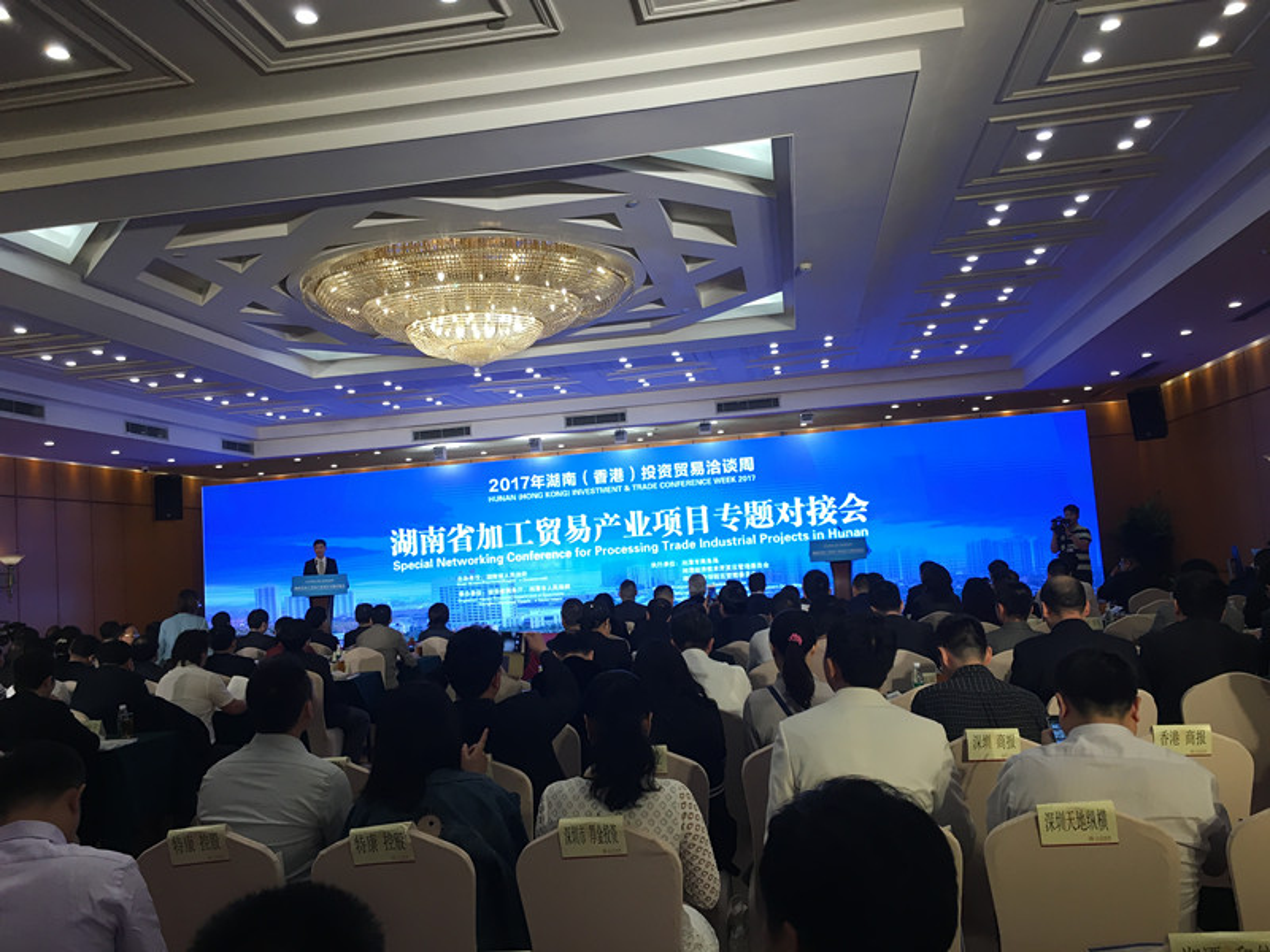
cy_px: 476
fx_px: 1064
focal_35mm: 29
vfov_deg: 48.2
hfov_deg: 61.7
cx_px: 635
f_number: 2.2
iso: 32
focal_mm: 4.15
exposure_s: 1/33
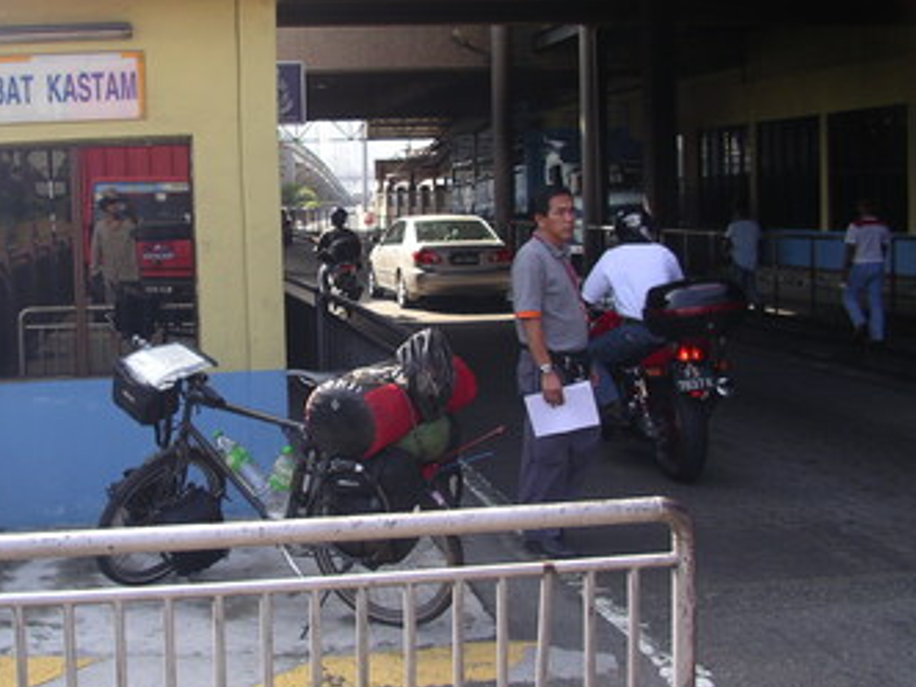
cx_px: 320
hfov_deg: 37.8
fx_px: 1323
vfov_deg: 29.1
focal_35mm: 50
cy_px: 331
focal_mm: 5.7
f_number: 2.8
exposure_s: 1/250
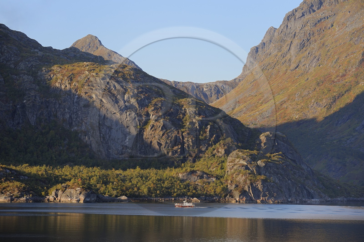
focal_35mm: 150
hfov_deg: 13.7
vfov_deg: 9.1
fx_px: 1515
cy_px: 121
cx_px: 182
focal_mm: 150
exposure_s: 1/400
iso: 200
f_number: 5.6
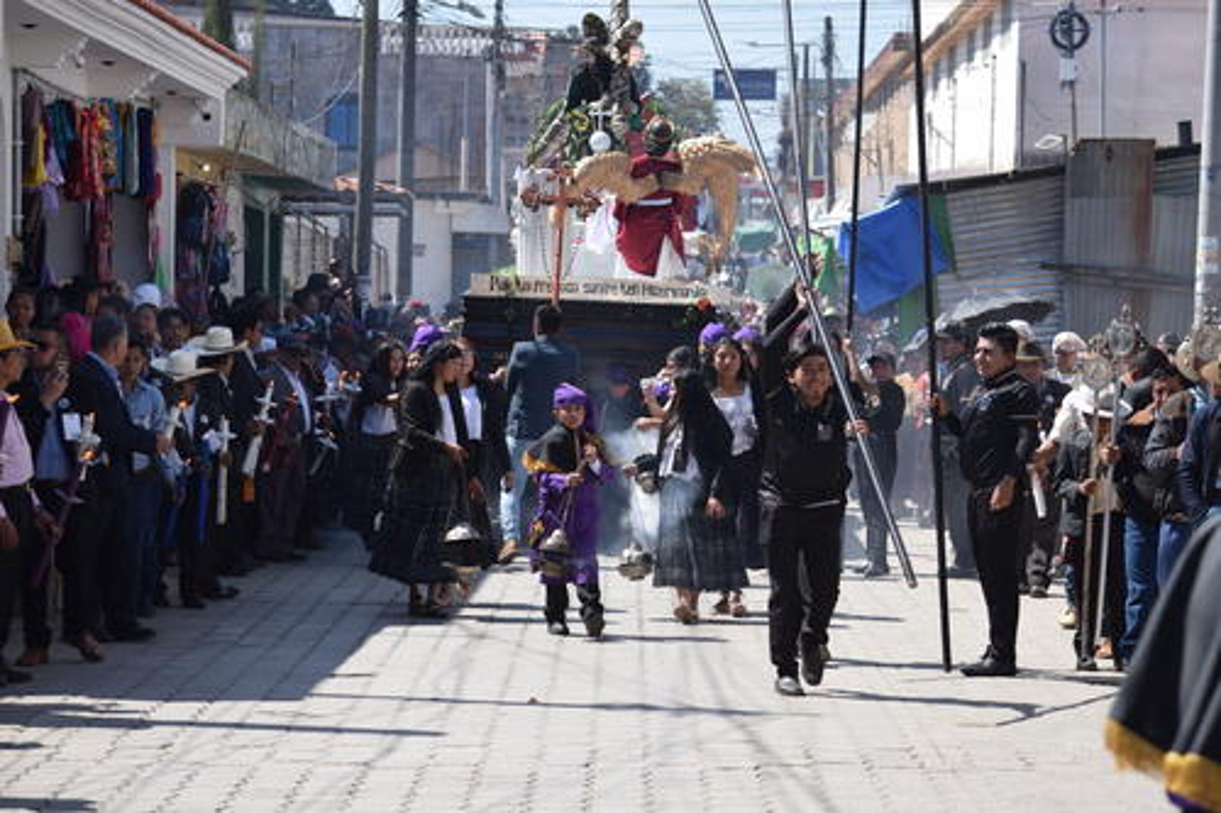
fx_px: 4374
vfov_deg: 10.6
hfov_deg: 15.9
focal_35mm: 129
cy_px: 406
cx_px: 610
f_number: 5.6
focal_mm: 86
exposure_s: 1/1250
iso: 400
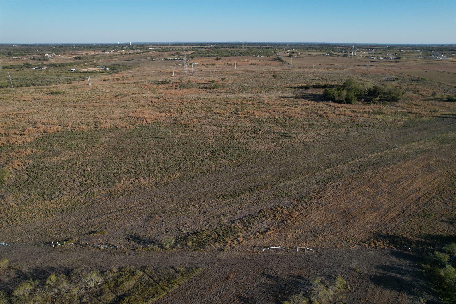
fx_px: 279
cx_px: 228
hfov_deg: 78.6
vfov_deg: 57.2
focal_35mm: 22
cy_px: 152
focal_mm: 8.38
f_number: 2.8
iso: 120
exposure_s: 1/2000
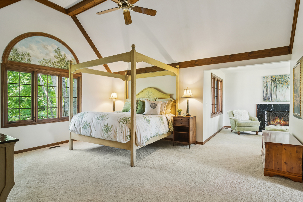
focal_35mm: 18
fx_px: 151
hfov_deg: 90.0
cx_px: 152
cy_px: 101
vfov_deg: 67.4
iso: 200
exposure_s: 1/2
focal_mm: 12
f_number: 8
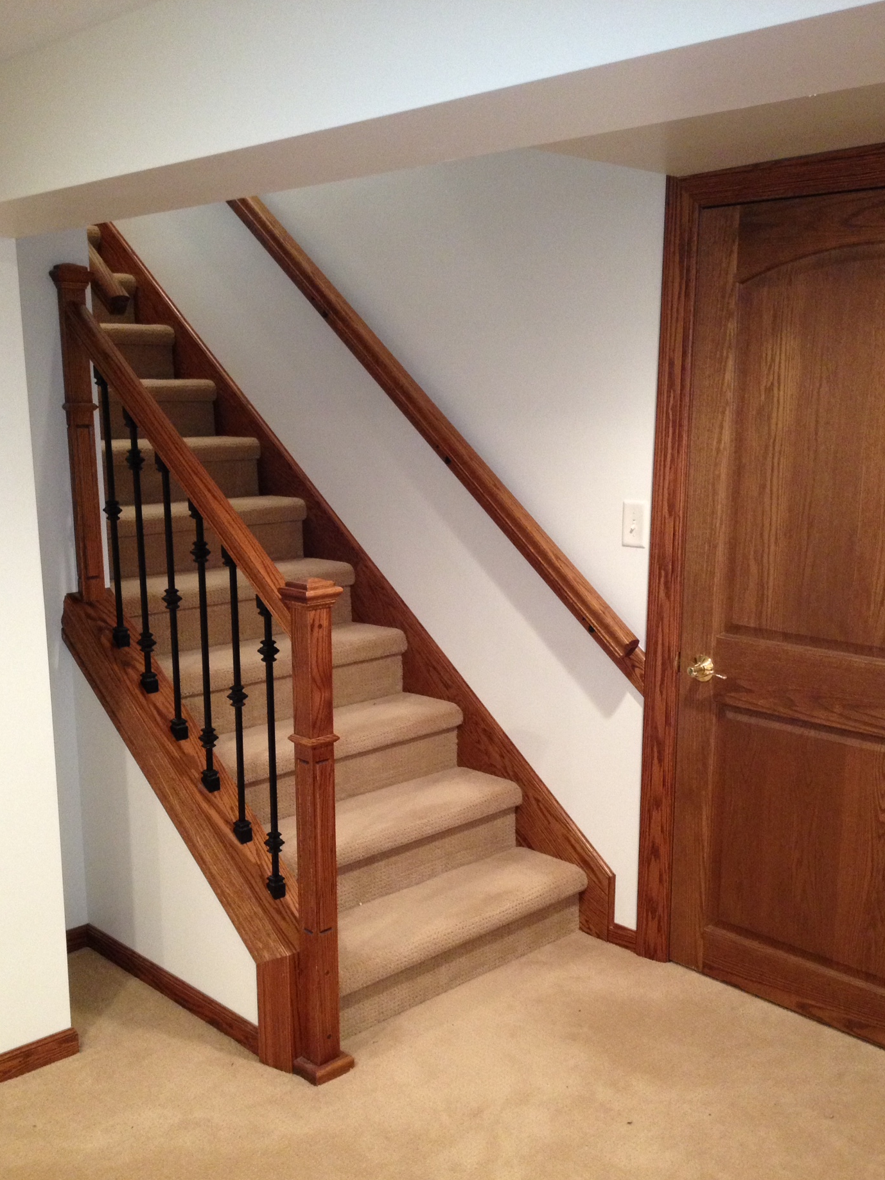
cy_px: 655
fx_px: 1330
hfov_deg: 36.8
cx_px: 439
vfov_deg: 47.8
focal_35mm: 39
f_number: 2.4
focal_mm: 4.28
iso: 250
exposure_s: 1/20
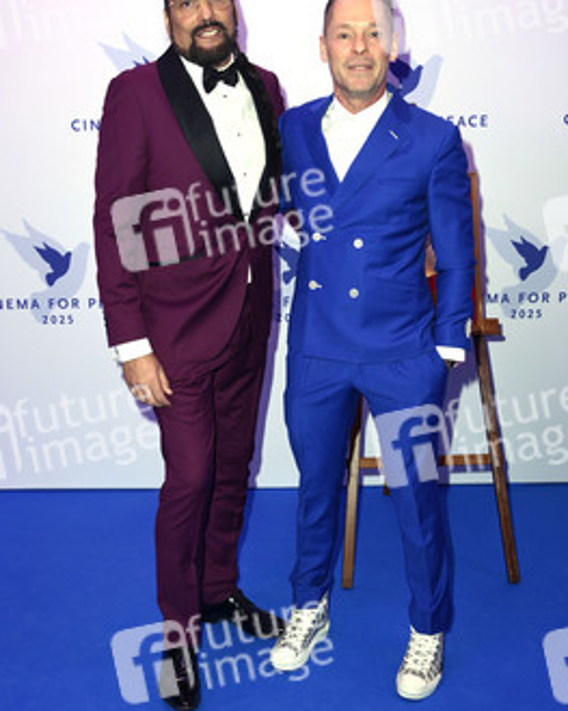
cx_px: 285
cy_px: 328
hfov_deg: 36.5
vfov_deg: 44.8
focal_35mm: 41
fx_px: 862
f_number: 5.6
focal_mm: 36
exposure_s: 1/250
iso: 500
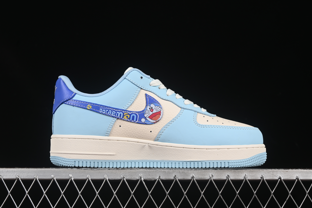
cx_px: 158
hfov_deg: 26.6
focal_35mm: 76
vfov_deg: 18.0
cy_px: 103
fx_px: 659
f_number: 8
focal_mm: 50
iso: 160
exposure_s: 1/80
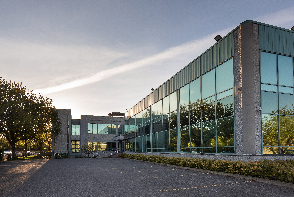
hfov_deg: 86.9
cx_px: 147
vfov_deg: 64.6
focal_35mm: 19
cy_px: 98
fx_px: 155
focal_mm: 19
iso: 200
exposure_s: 1/250
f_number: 8
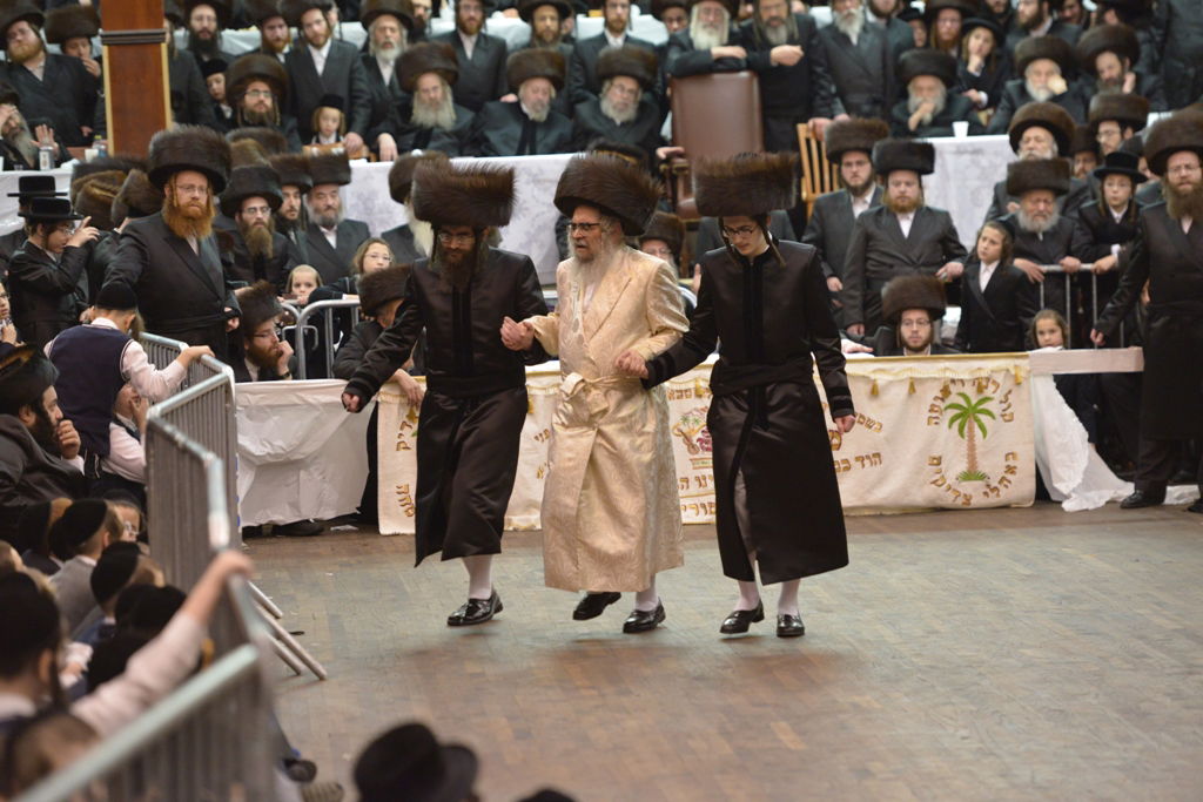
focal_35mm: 135
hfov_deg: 15.2
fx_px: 4512
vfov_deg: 10.2
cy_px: 401
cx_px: 602
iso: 3200
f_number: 3.2
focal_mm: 135
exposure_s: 1/250
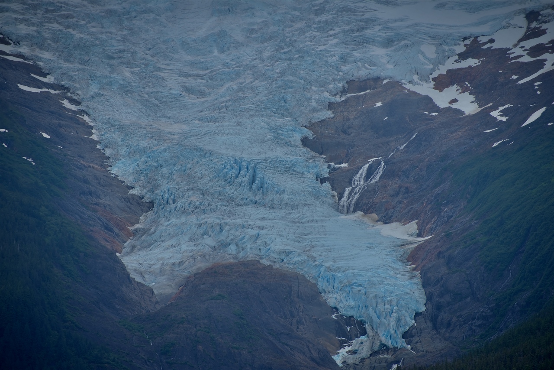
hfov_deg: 8.2
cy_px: 185
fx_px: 3848
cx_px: 277
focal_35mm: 250
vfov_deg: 5.5
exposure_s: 1/500
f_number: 8
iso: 100
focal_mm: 250
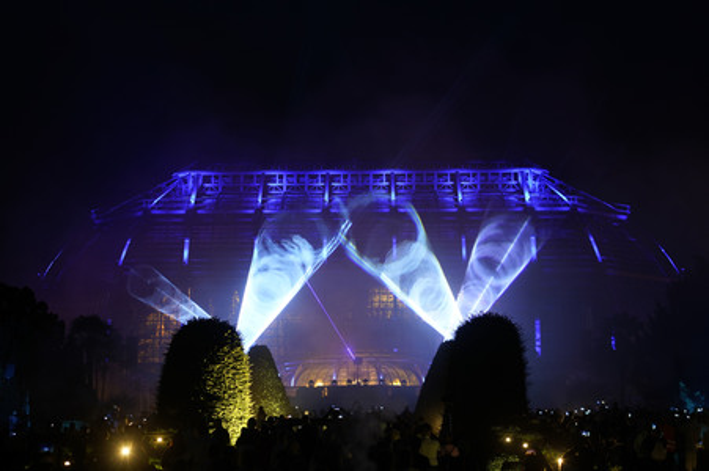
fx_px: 1673
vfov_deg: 16.0
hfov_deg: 23.9
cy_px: 236
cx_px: 354
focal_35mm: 85
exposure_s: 1/30
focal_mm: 85
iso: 800
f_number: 2.8
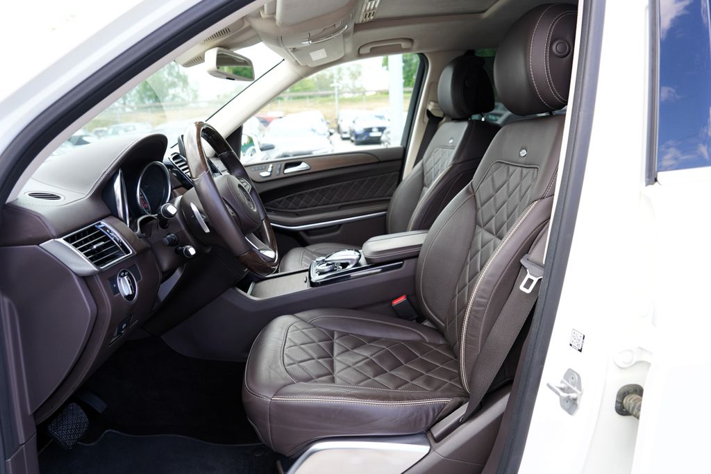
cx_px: 356
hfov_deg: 73.7
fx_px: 474
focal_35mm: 24
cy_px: 237
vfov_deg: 53.1
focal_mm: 24
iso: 100
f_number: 4
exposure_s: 1/60
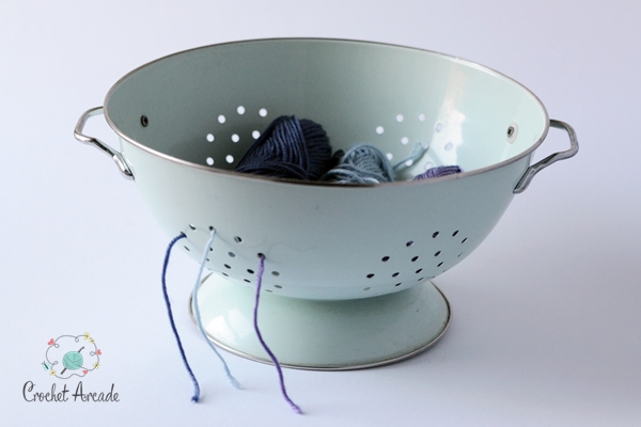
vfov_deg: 18.2
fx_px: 1335
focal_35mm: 75
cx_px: 320
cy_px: 214
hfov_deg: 27.0
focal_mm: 50
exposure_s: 1/320
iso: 1600
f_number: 3.2
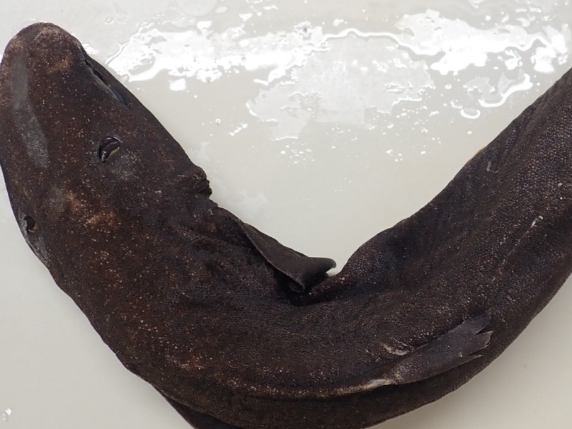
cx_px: 389
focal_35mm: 52
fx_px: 859
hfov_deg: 36.4
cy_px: 278
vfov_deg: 27.9
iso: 160
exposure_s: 1/25
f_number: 2.3
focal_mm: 5.5
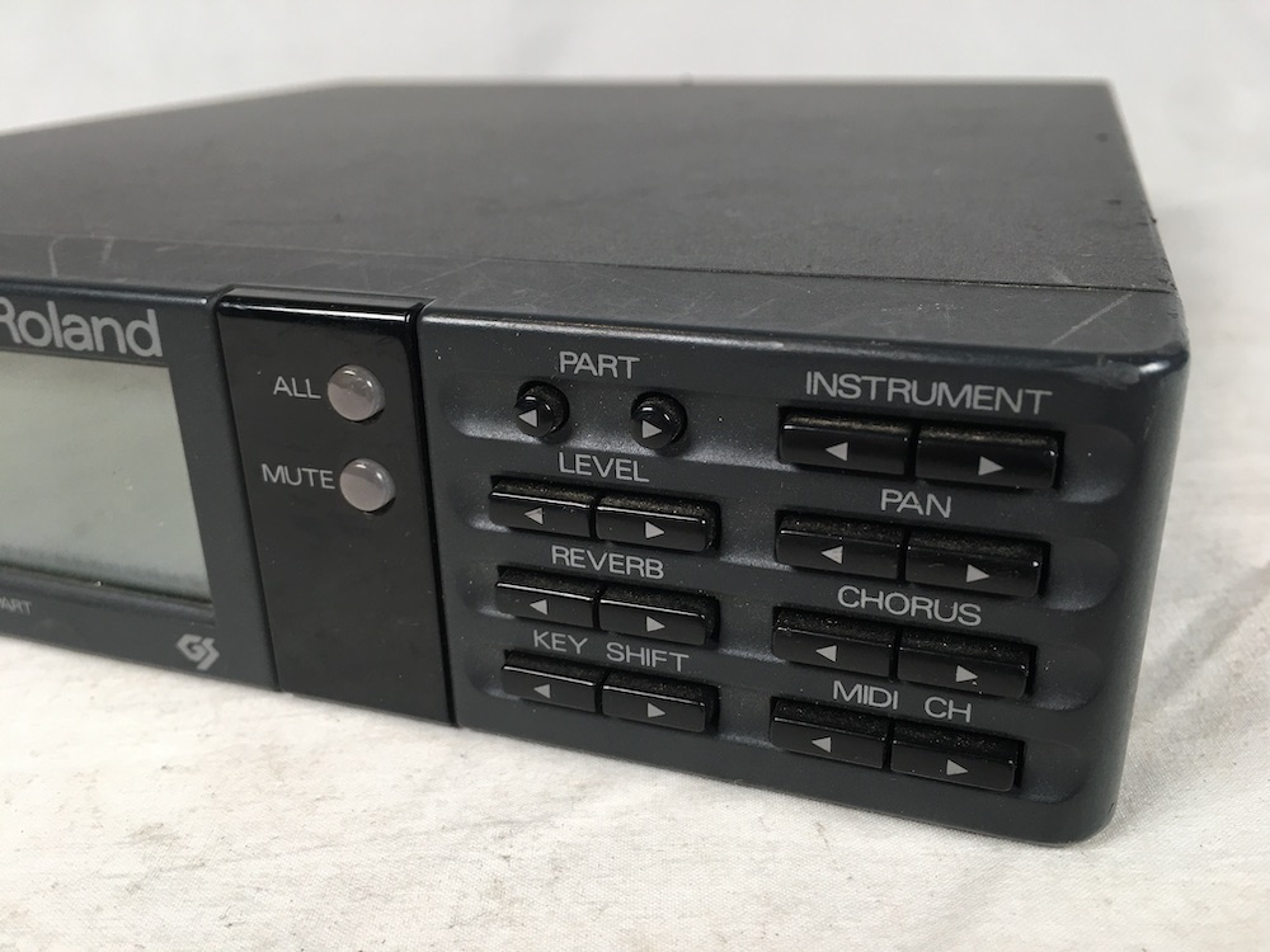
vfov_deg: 48.2
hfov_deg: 61.7
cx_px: 635
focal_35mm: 29
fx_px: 1064
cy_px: 476
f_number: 2.2
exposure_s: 1/40
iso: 25
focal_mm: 4.15
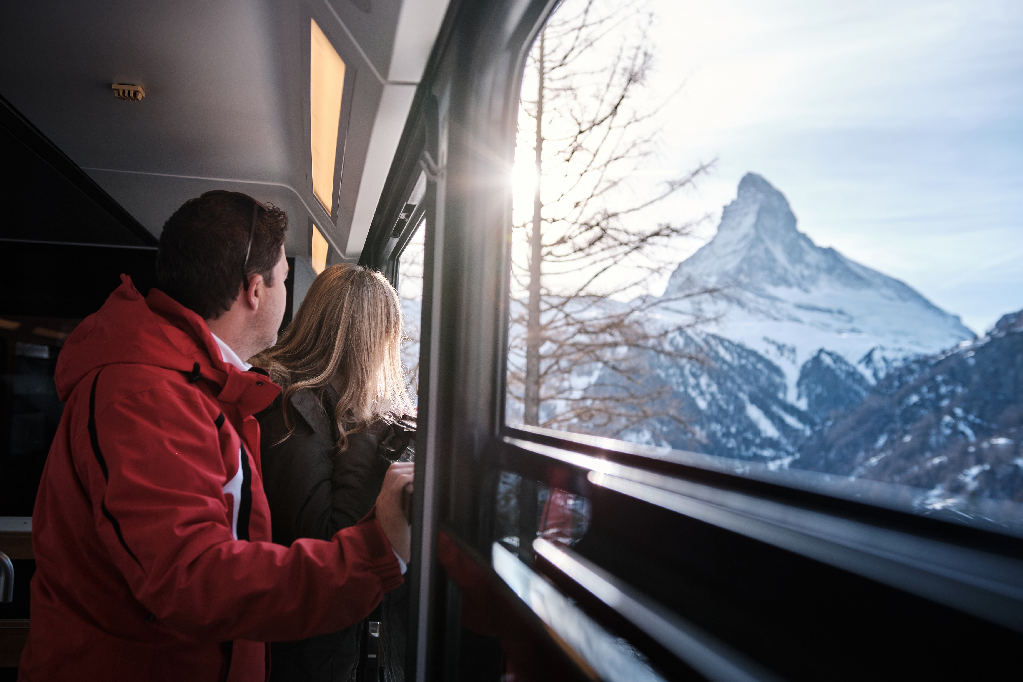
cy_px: 341
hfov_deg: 50.7
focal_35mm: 38
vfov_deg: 35.1
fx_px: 1080
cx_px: 512
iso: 160
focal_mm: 25
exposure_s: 1/2000
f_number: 2.8
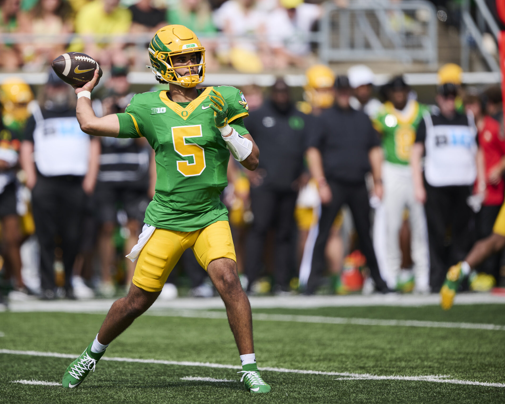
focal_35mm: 451
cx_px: 202
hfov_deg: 4.3
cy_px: 202
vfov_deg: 3.4
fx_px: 6741
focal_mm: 400
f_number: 2.8
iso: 125
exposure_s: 1/1919
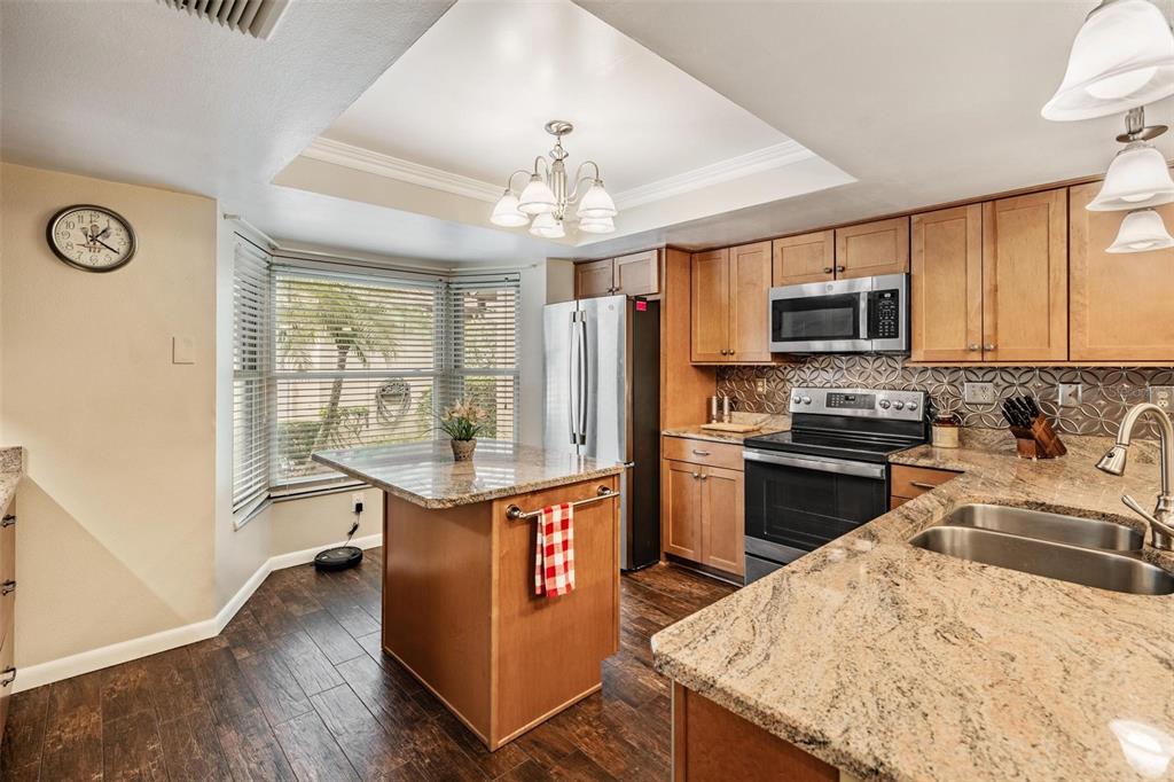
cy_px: 391
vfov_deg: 73.7
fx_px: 522
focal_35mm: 16
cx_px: 587
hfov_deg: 96.8
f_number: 7.1
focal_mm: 16
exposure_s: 1/4
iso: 100
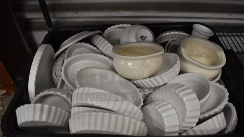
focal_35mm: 29
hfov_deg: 66.1
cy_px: 80
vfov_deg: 40.0
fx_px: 188
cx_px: 122
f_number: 3.5
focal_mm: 18
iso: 1600
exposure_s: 1/125
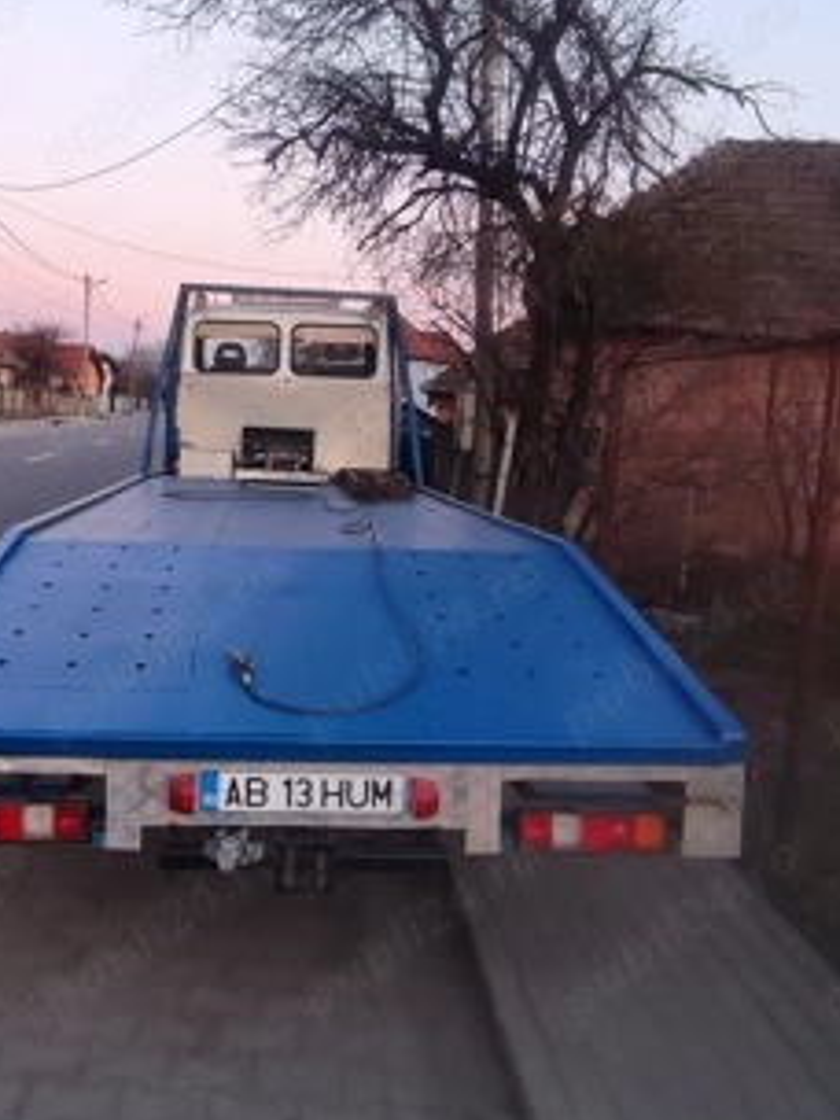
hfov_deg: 62.1
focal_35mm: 21
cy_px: 426
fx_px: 679
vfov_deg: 77.7
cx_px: 291
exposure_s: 1/50
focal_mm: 1.65
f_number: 2.2
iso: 167
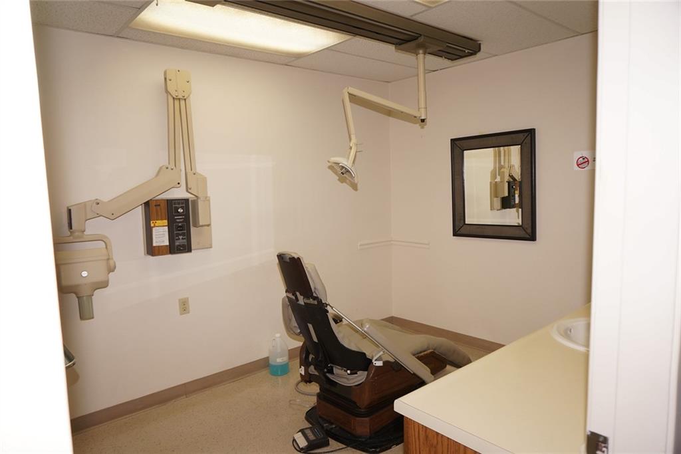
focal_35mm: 24
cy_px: 227
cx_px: 340
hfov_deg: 73.7
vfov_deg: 53.1
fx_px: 454
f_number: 4
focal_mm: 16
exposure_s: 1/60
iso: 125
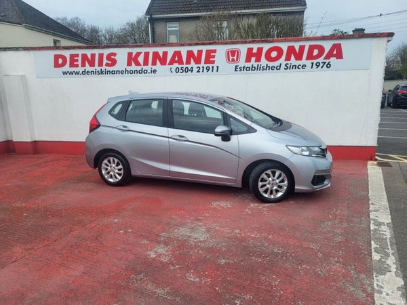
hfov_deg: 67.3
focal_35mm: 26
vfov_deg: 53.1
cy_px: 152
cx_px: 204
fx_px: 306
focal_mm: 5.4
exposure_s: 1/603
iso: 40
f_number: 1.8
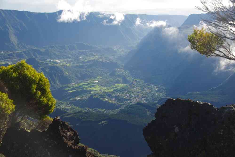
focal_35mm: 58
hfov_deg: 34.4
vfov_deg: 23.3
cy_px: 78
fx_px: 380
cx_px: 118
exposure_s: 1/60
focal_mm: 38.8
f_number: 9
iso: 200
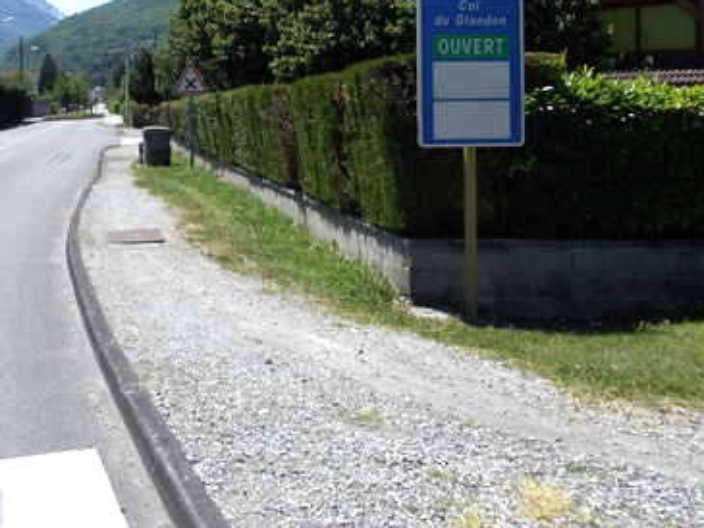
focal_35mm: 46
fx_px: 936
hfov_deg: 40.6
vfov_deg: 31.0
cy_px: 133
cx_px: 224
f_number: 5.4
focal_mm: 4
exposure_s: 1/500
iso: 80
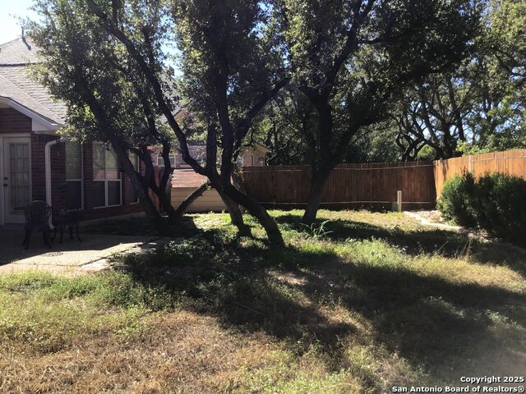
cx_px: 263
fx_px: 471
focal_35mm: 31
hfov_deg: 58.4
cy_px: 197
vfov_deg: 45.4
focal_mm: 3.3
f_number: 2.4
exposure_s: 1/433
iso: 25
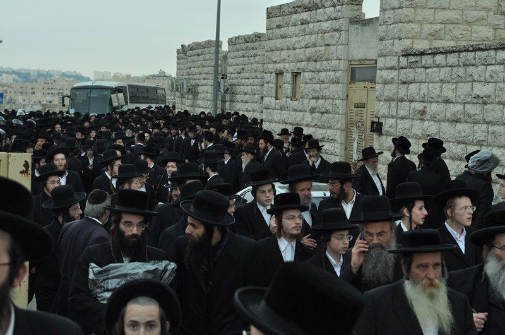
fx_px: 1009
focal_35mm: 72
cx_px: 252
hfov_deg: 28.1
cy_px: 168
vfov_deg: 18.9
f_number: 5.6
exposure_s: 1/400
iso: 500
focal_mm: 48
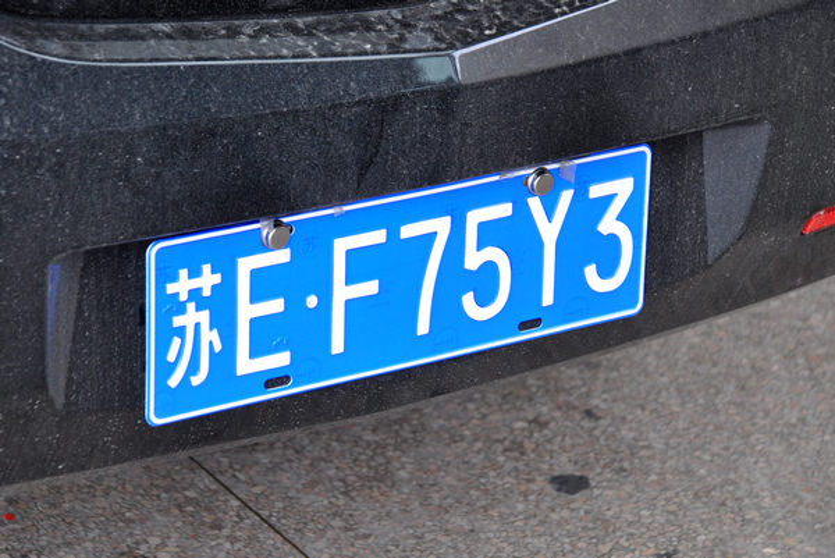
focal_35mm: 135
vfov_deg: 10.2
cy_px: 279
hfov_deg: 15.2
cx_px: 418
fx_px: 3133
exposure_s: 1/160
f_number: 5.6
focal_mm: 90
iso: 640
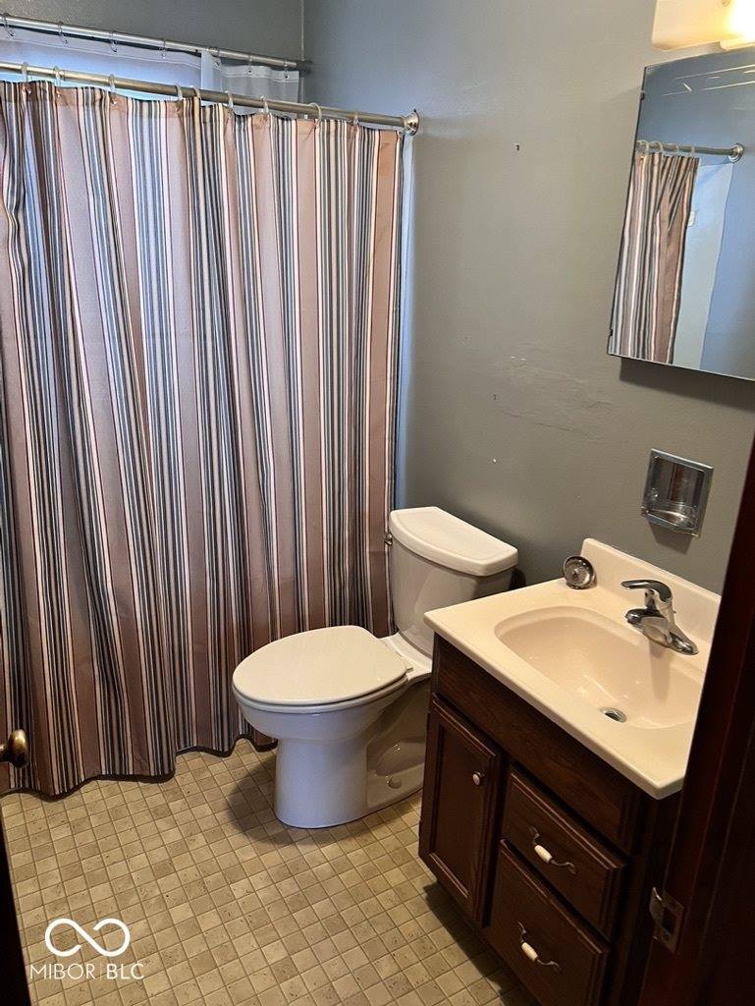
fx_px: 755
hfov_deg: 53.1
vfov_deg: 67.3
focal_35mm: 26
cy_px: 503
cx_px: 378
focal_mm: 5.7
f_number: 1.5
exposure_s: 1/40
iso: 400
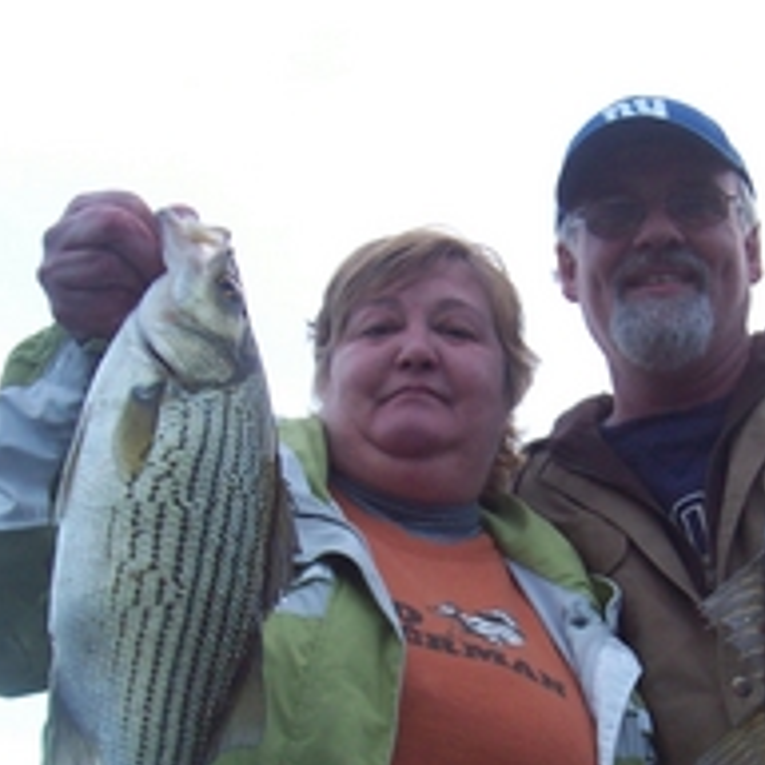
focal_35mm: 68
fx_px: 1700
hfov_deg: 25.2
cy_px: 586
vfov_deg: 25.0
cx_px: 518
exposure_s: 1/30
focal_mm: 5.6
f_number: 2.8
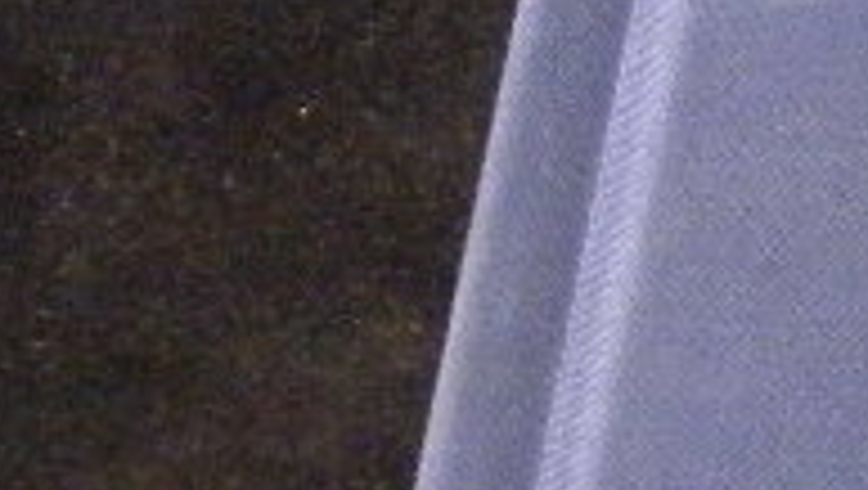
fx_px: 5483
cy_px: 85
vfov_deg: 5.1
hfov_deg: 8.0
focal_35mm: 238
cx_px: 2411
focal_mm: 5.9
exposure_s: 1/30
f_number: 3.6
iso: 400
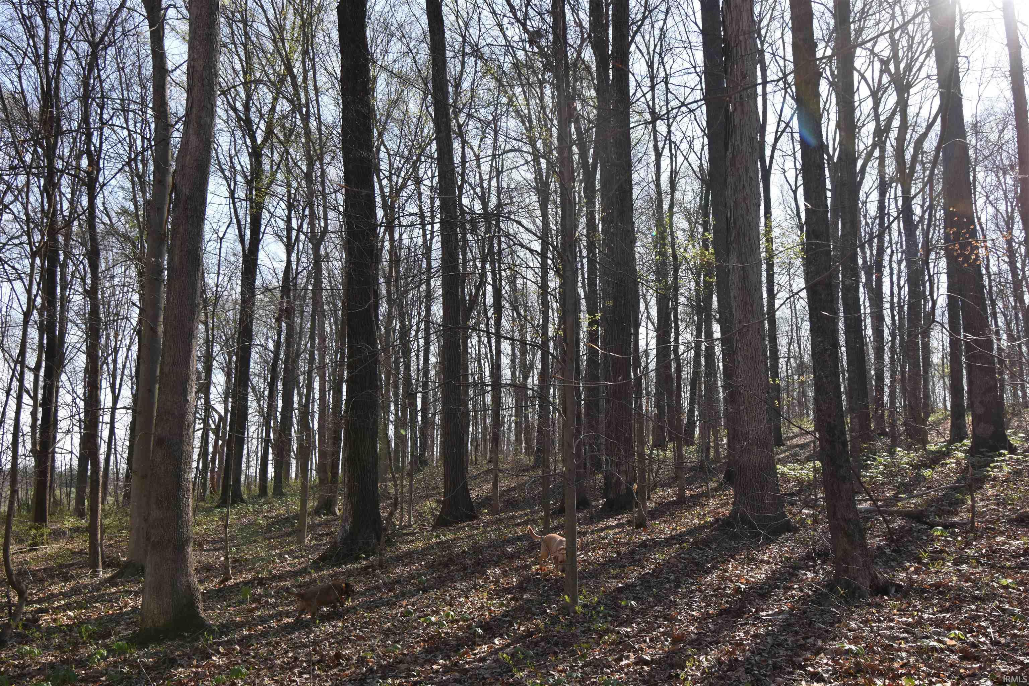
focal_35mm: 30
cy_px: 343
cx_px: 514
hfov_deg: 61.9
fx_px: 857
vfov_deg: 43.6
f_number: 8
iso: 200
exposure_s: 1/250
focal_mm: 20
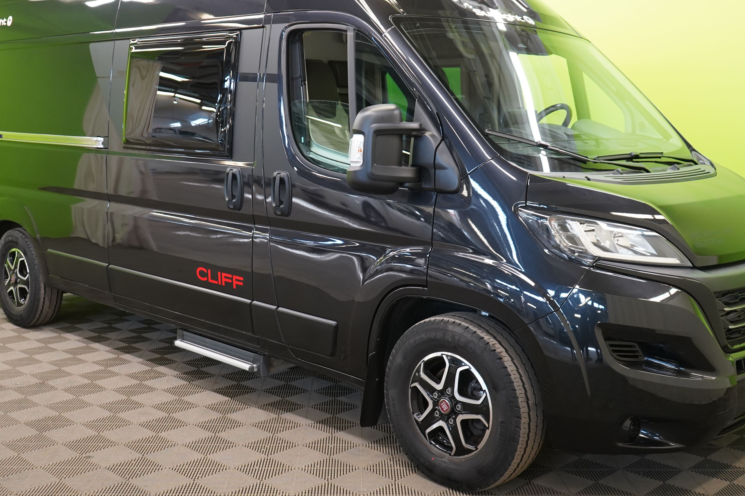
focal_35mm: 42
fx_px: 869
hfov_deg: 46.4
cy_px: 214
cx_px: 355
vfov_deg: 31.8
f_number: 3.5
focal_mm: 30
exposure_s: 1/160
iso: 2000
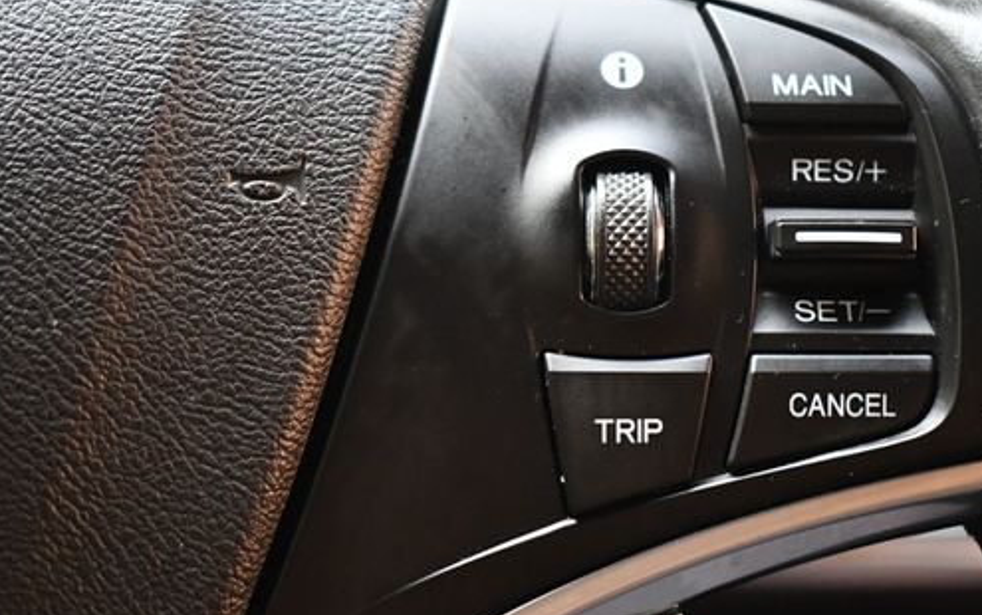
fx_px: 2008
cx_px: 615
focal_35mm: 75
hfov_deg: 27.4
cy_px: 270
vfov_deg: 17.4
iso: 3200
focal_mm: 38
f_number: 4.8
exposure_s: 1/125
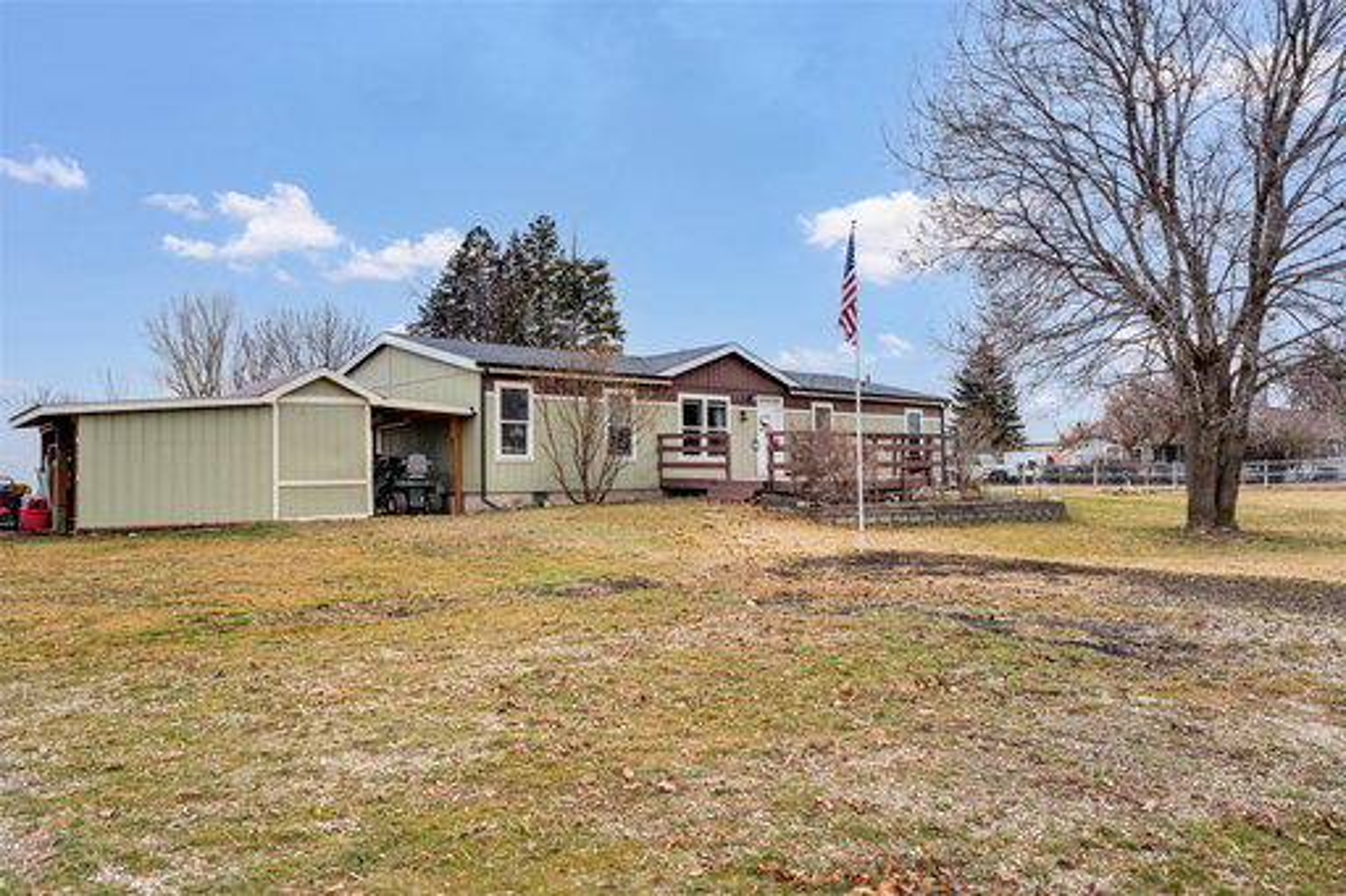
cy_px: 448
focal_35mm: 25
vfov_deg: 51.8
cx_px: 673
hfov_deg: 72.2
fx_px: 923
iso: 250
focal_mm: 24.7
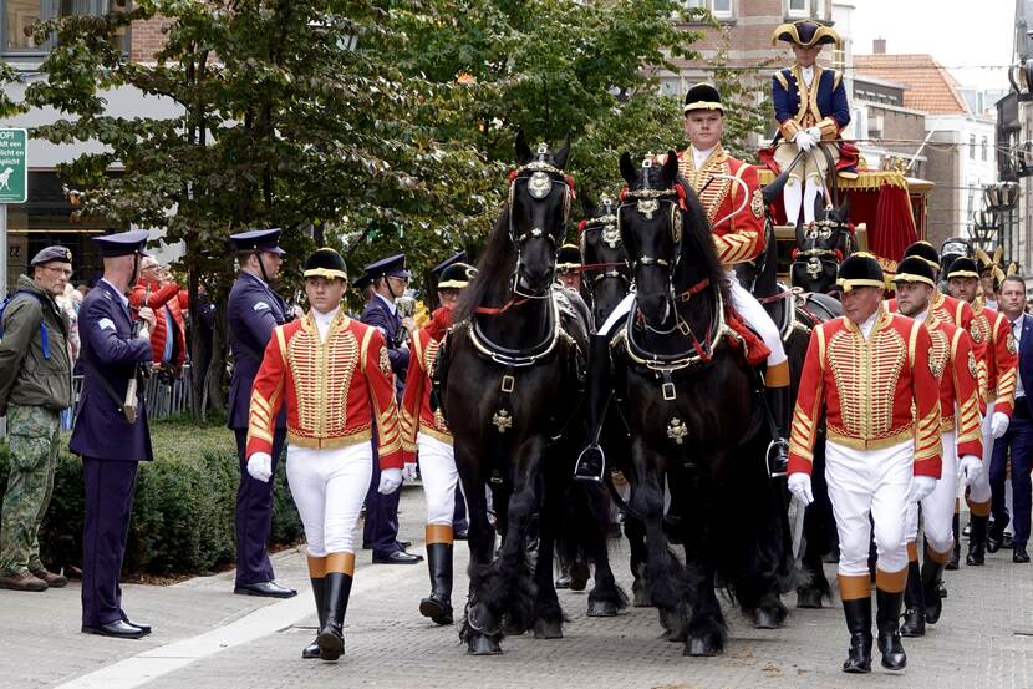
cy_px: 344
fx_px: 3299
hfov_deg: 17.8
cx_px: 516
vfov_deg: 11.9
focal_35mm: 115
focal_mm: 42.08
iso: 100
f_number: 4
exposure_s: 1/160
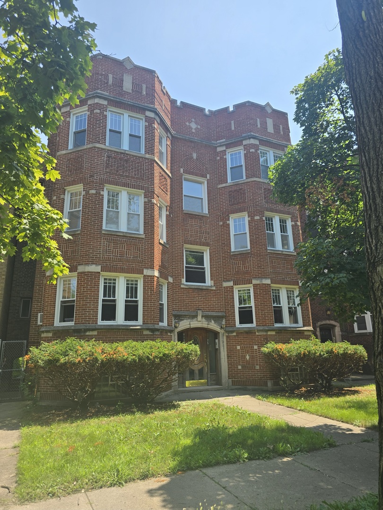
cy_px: 255
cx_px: 192
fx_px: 339
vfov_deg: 73.9
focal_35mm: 23
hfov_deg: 58.9
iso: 12
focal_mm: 6.3
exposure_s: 1/586
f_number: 1.7
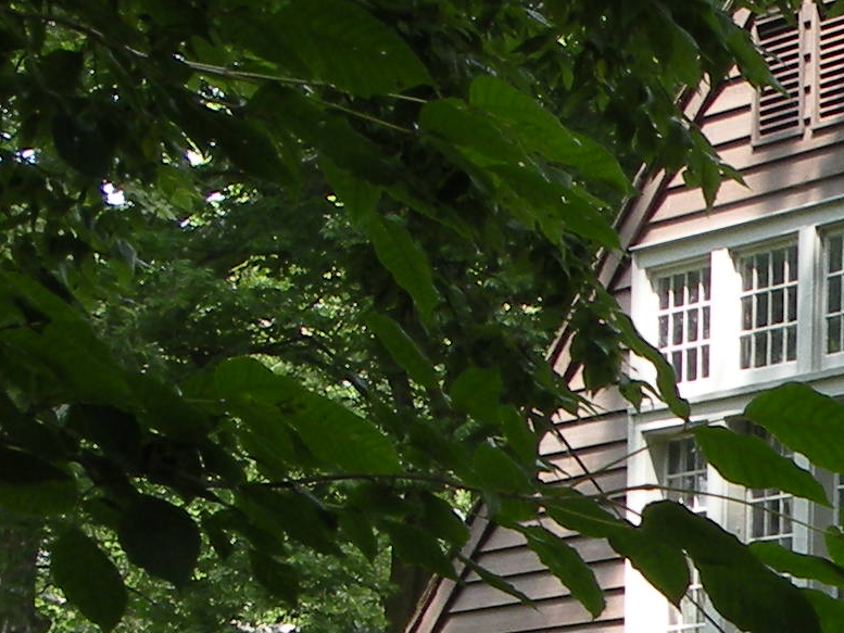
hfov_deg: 11.6
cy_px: 772
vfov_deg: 9.4
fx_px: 3780
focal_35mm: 155
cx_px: 1622
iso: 64
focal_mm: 5.8
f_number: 4.5
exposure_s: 1/87.2
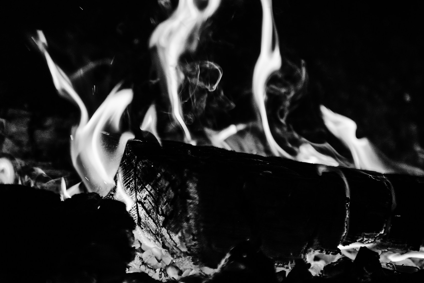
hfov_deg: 20.2
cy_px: 190
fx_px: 1190
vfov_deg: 13.5
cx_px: 152
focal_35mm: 101
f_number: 2.8
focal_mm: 70
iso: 640
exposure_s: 1/250
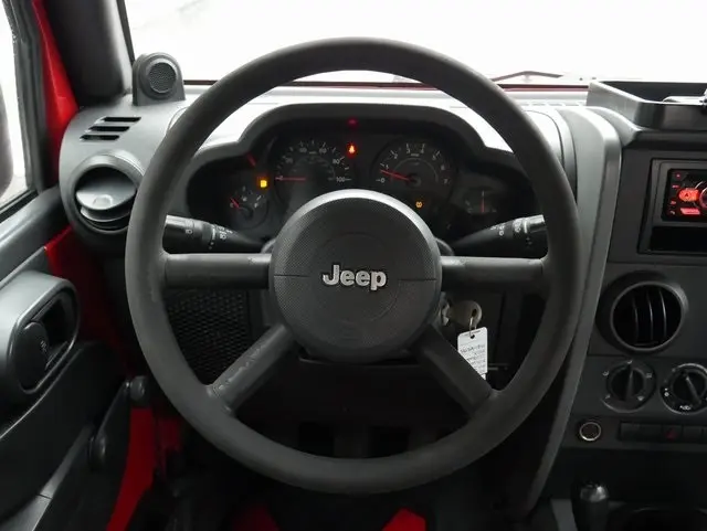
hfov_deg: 51.3
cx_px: 354
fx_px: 736
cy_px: 266
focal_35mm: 36
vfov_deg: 39.7
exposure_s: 1/60
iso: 3200
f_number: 5
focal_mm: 18
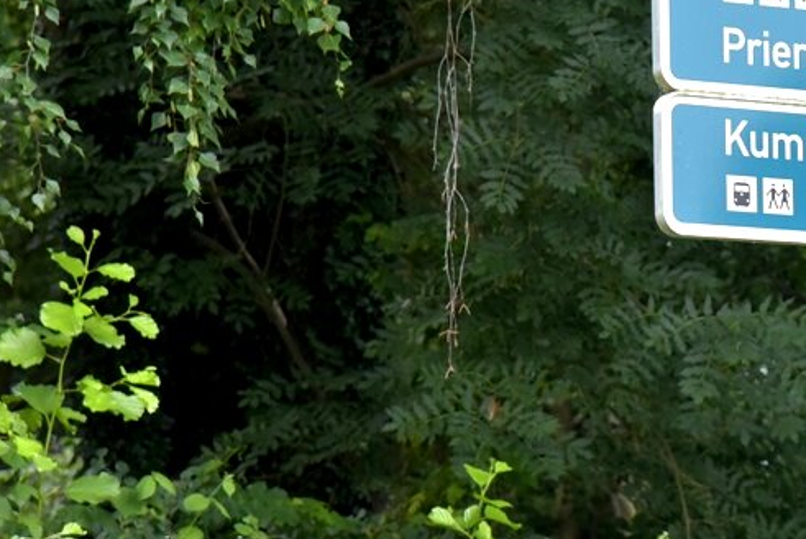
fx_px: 5107
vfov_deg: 6.0
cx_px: 814
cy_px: 36
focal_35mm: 228
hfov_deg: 9.0
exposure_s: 1/640
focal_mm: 112
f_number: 6.3
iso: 3200
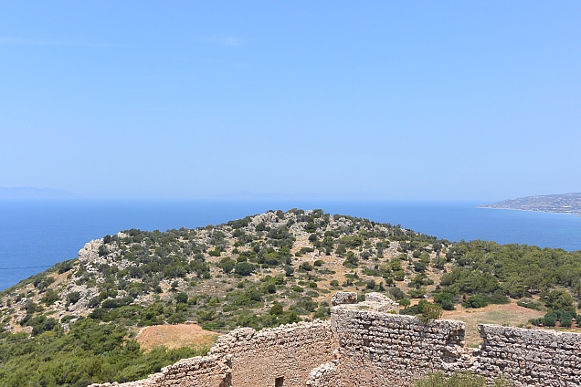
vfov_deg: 34.2
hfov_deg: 49.5
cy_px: 185
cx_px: 297
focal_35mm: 39
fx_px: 629
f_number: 5
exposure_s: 1/1000
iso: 160
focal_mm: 11.8
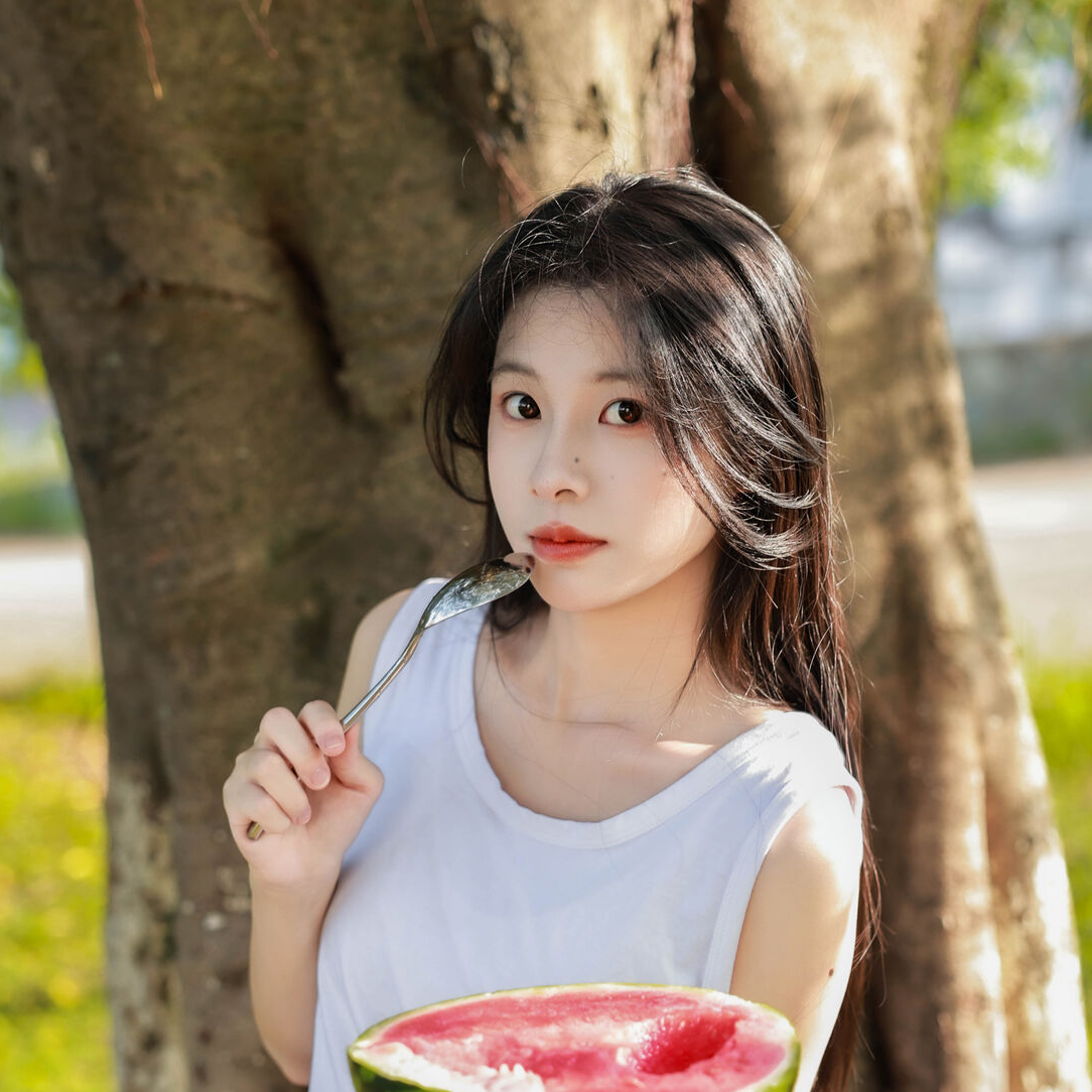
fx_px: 2820
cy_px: 650
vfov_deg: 21.9
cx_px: 504
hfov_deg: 21.9
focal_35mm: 79
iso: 125
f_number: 2.8
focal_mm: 57
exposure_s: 1/160
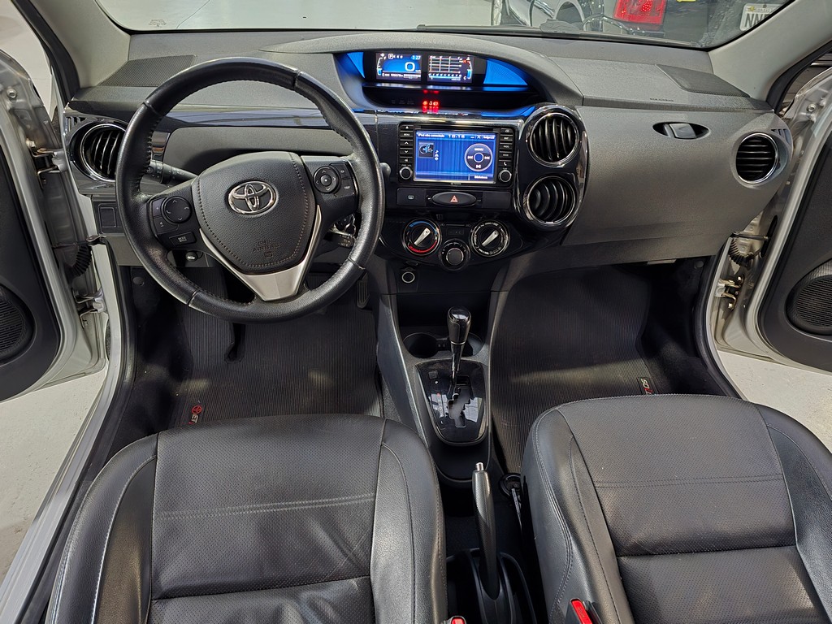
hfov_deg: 73.9
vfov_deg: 58.9
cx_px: 416
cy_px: 312
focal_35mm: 23
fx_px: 553
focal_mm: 6.3
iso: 2500
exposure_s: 1/17
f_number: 1.7
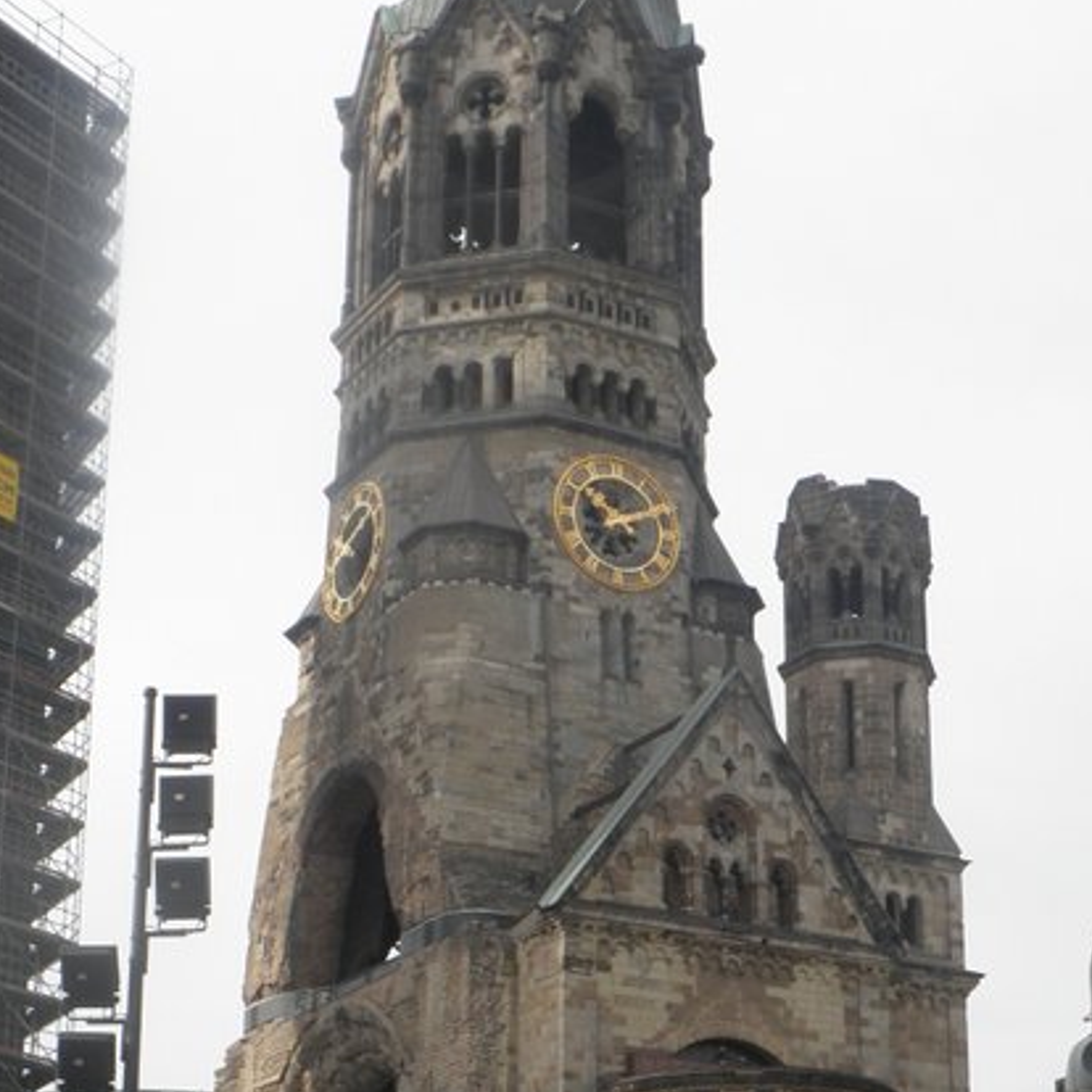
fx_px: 2498
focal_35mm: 70
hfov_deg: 24.6
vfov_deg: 24.2
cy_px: 894
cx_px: 604
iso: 64
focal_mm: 7.3
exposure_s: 1/80
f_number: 10
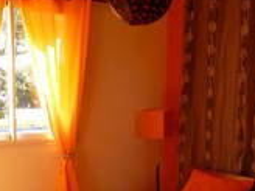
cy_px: 168
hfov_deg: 34.9
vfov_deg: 25.8
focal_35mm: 55
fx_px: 405
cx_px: 110
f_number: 3.1
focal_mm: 4.5
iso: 100
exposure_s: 1/100
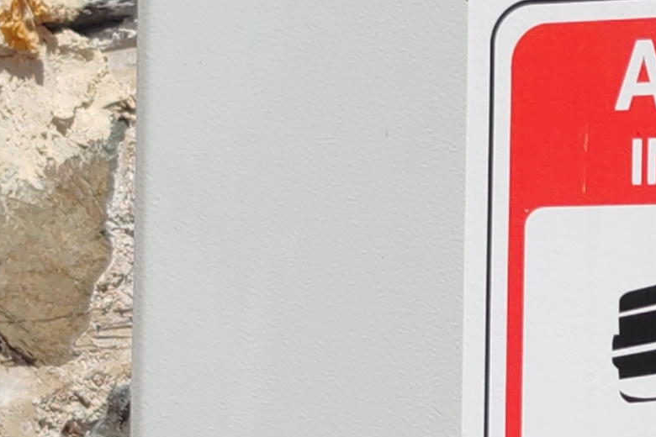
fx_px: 3061
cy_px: 682
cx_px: 1135
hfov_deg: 11.4
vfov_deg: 8.0
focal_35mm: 168
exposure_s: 1/1000
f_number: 1.9
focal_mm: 6.12
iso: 50
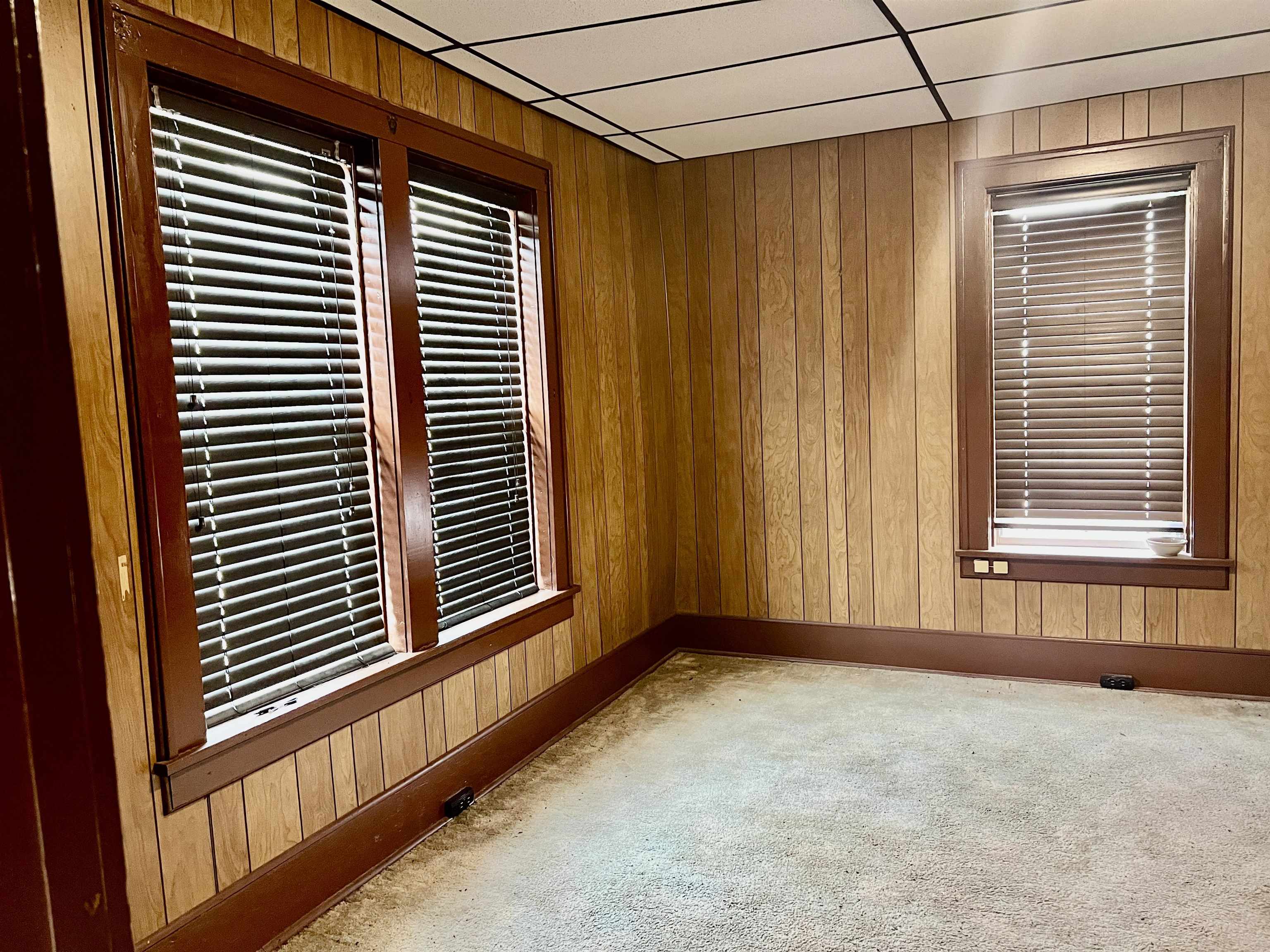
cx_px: 635
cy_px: 476
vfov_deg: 53.1
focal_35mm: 26
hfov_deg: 67.3
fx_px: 954
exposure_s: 1/60
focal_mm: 5.7
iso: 500
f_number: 1.5
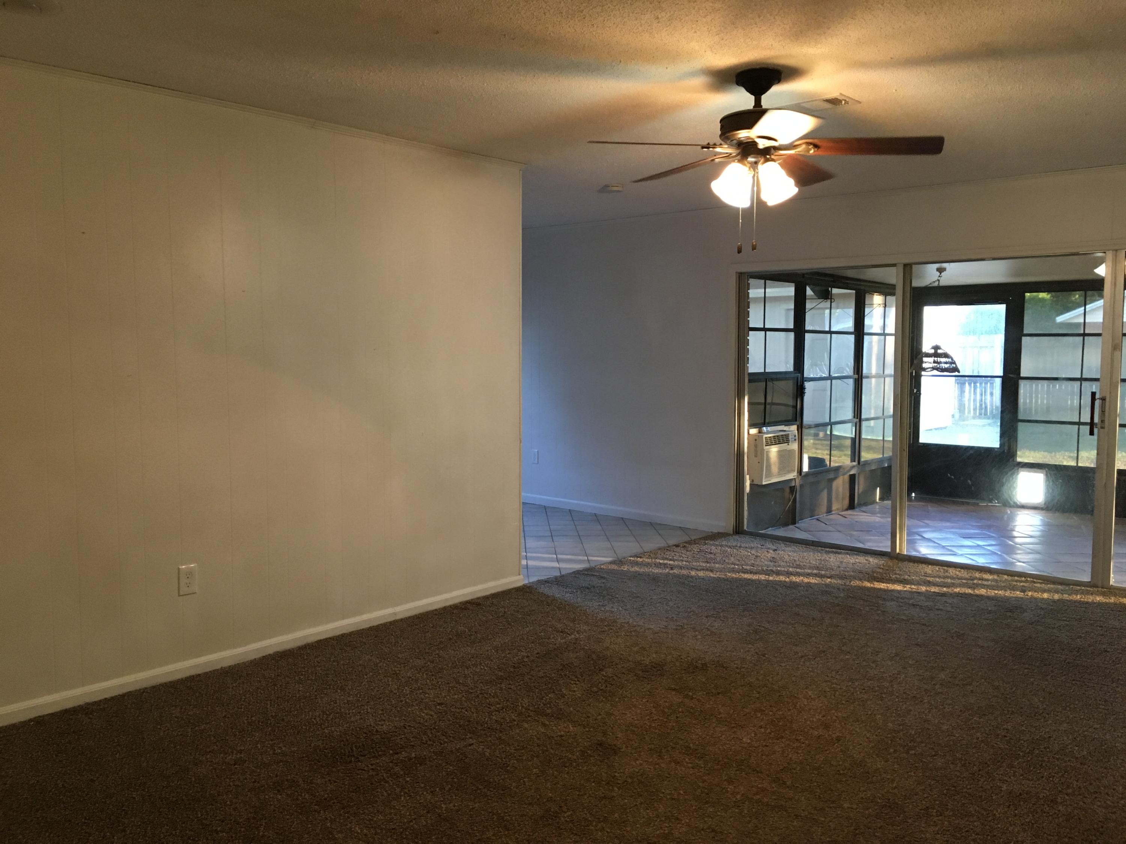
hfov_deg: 61.7
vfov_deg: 48.2
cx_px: 563
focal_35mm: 29
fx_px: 943
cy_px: 422
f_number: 2.2
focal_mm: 4.15
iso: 125
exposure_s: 1/30
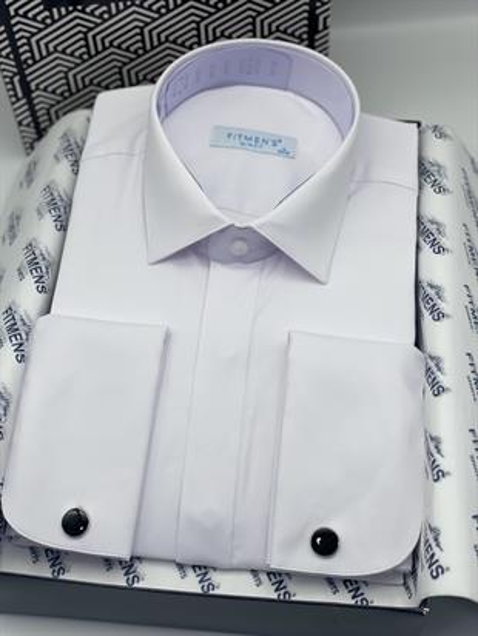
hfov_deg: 28.0
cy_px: 318
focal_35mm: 52
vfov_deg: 36.8
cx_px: 239
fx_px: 957
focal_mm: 6
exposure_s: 1/489
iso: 32
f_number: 2
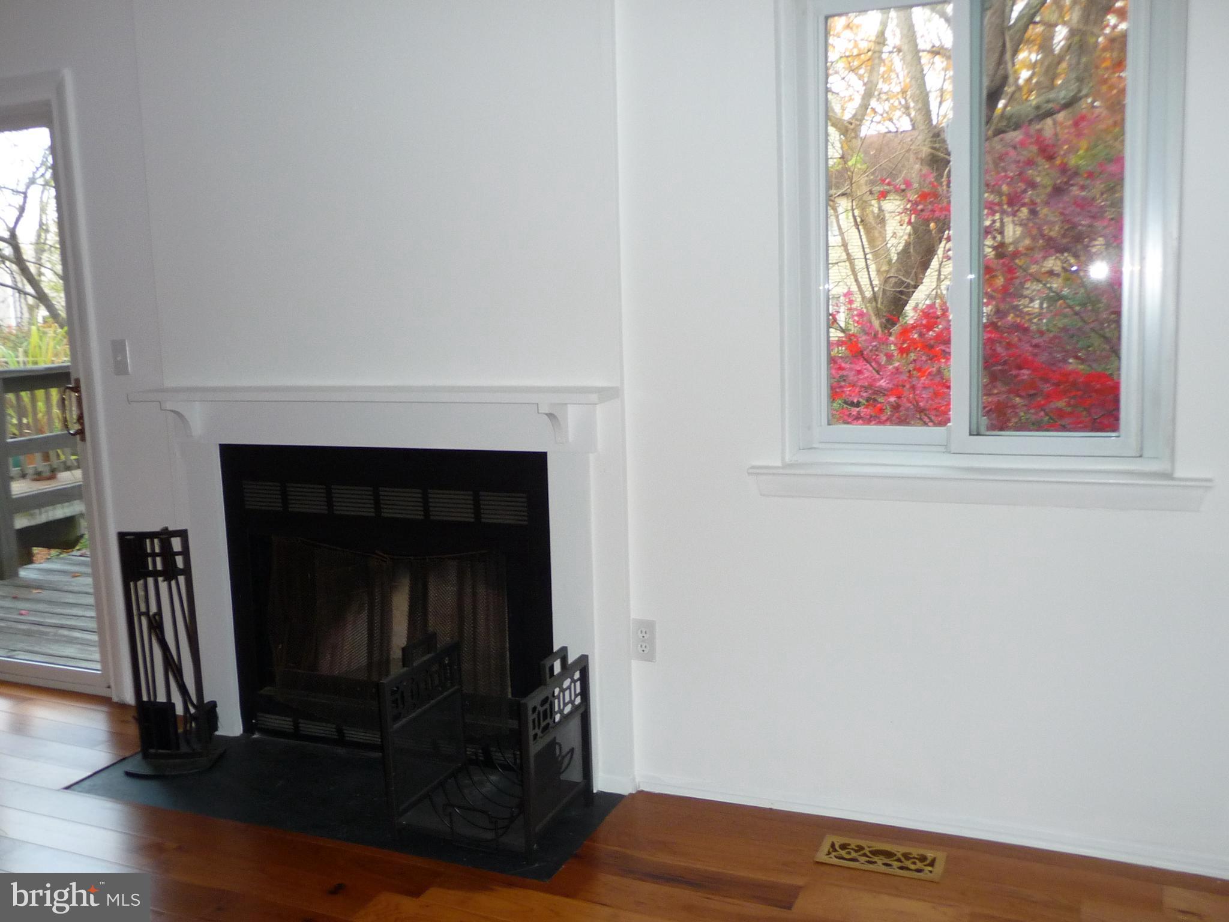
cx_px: 614
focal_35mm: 30
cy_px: 461
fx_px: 1065
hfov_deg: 60.0
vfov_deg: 46.8
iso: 200
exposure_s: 1/30
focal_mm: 5
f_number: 3.4
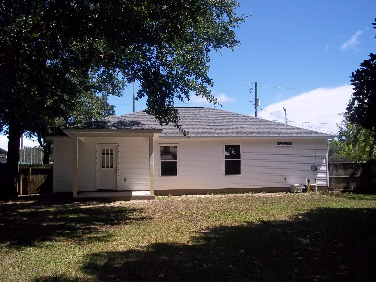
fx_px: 391
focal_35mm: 36
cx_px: 188
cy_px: 141
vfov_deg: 39.7
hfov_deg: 51.4
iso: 80
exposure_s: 1/200
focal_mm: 6.5
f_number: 8
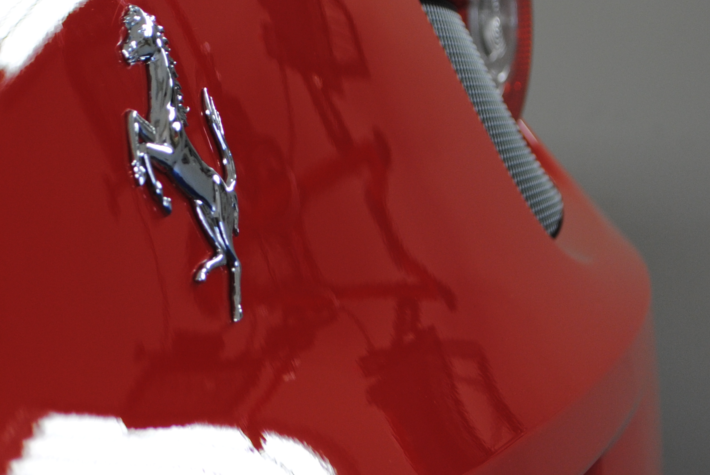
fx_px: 2784
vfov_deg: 9.8
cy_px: 253
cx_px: 68
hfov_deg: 14.4
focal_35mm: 141
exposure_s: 1/80
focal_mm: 44
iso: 200
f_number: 5.3
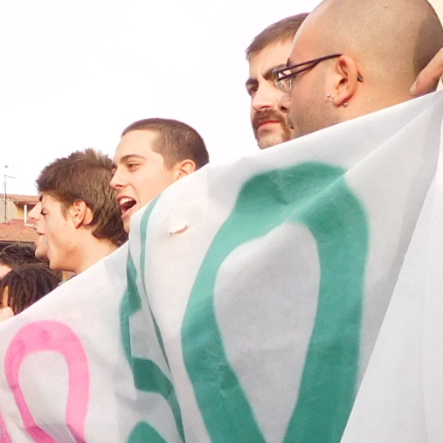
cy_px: 415
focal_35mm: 99
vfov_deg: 17.3
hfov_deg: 16.3
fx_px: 1433
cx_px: -190
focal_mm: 4.5
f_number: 3.4
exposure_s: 1/320
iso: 125
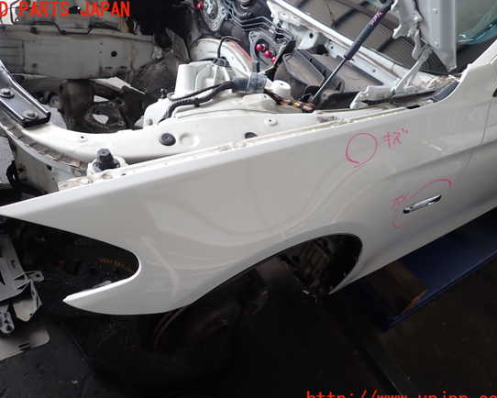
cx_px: 238
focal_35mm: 27
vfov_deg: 53.2
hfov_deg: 64.0
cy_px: 205
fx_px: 397
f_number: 2
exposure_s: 1/125
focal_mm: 4.5
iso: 100
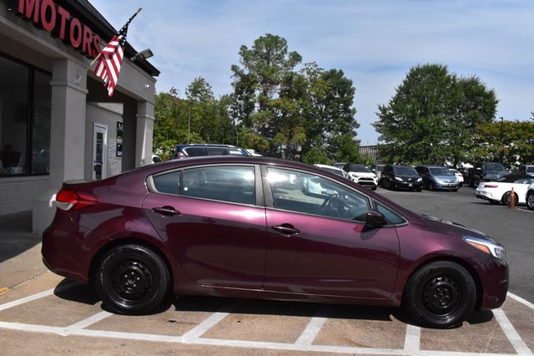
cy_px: 178
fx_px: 467
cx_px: 267
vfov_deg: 41.7
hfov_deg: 59.5
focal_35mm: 32
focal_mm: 21
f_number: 16
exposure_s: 1/3200
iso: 2500
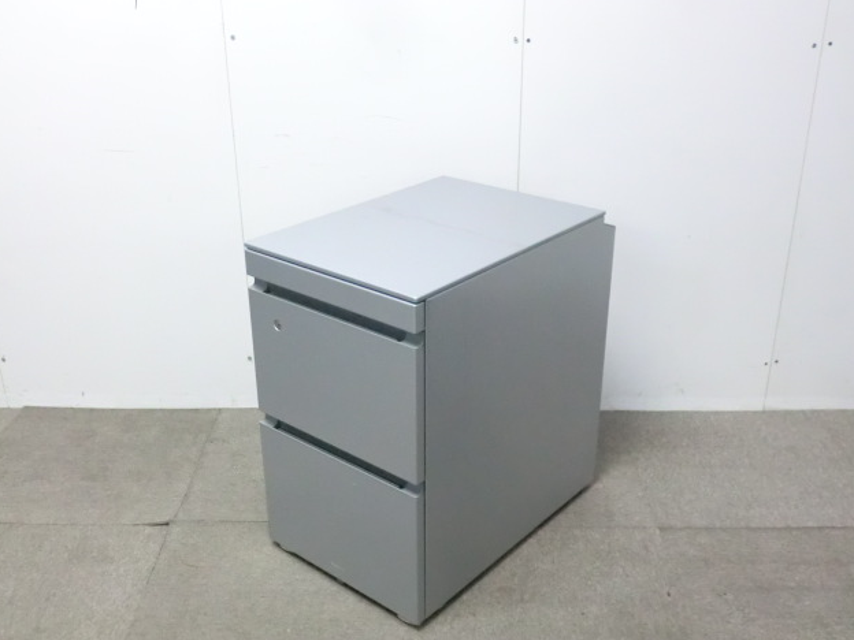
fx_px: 962
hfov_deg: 47.9
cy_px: 323
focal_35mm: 39
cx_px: 419
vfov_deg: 36.8
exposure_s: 1/40
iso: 800
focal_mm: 6.9
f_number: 3.9
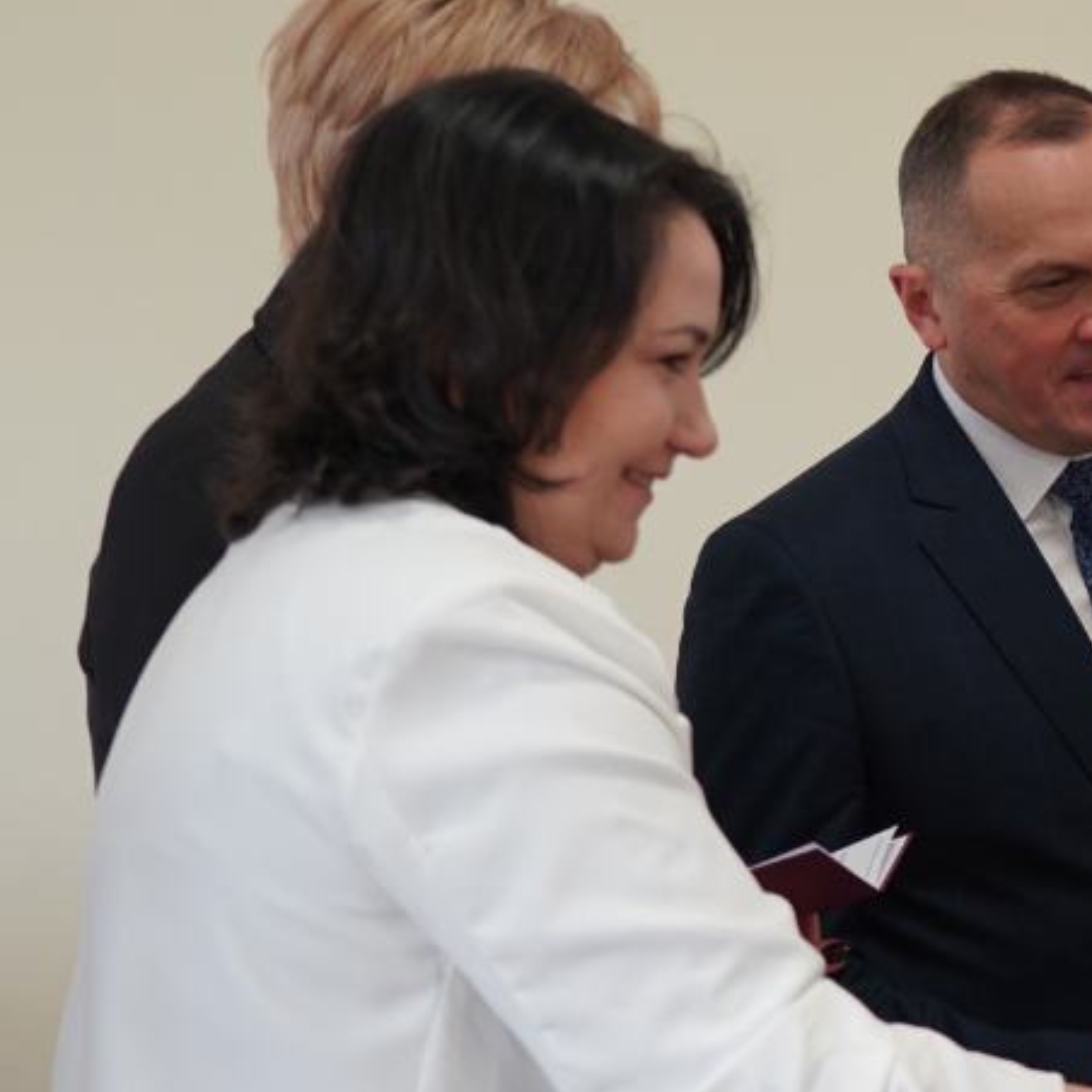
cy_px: 716
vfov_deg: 15.1
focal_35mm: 115
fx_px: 4104
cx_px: 1222
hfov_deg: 14.8
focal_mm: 47
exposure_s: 1/160
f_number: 4
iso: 1000
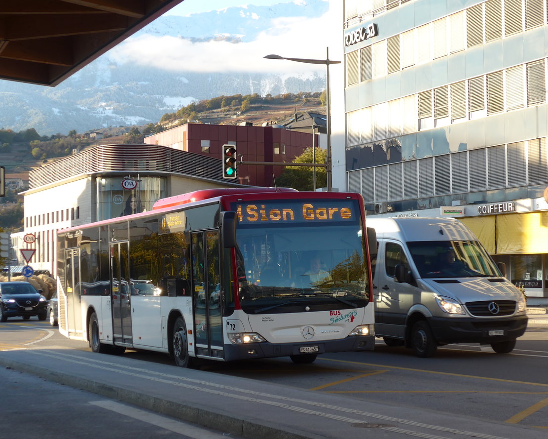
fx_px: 1265
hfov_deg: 24.4
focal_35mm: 78
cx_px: 265
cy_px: 220
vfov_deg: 19.7
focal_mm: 15
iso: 80
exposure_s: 1/160
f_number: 4.2
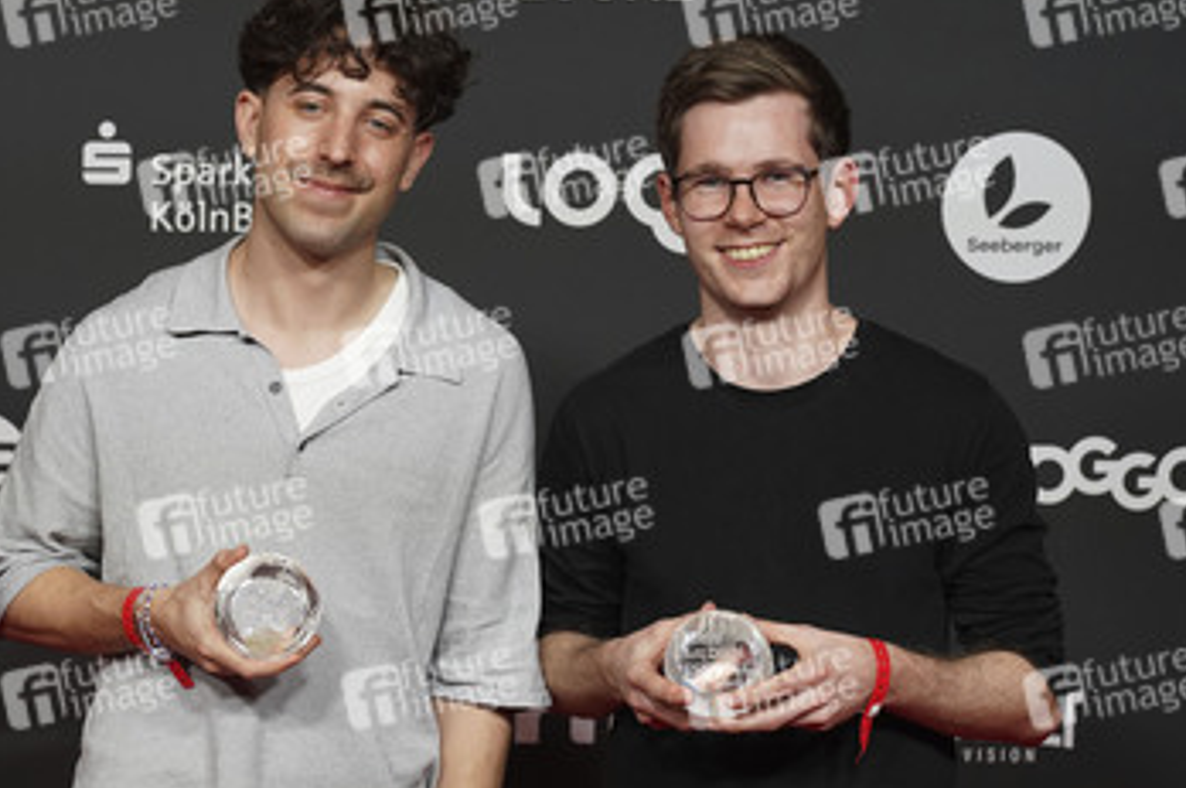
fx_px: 3158
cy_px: 433
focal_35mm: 96
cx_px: 475
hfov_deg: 21.2
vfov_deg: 14.2
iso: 2000
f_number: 5.6
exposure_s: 1/250
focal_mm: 74
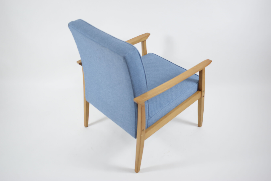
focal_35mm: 39
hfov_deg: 49.5
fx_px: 294
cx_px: 136
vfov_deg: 34.3
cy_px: 90
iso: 100
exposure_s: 1/15
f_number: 4
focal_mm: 26
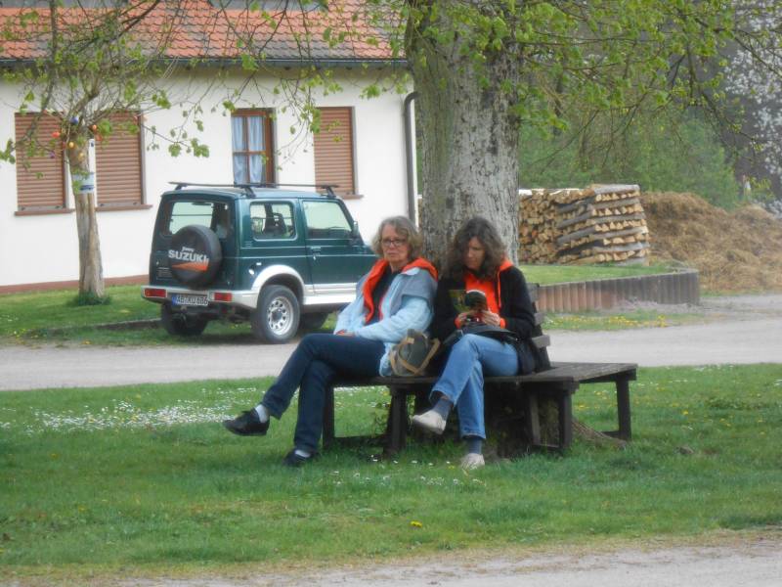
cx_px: 391
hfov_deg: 12.7
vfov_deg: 9.5
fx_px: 3524
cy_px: 294
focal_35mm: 156
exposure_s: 1/320
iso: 400
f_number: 6.5
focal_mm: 27.6
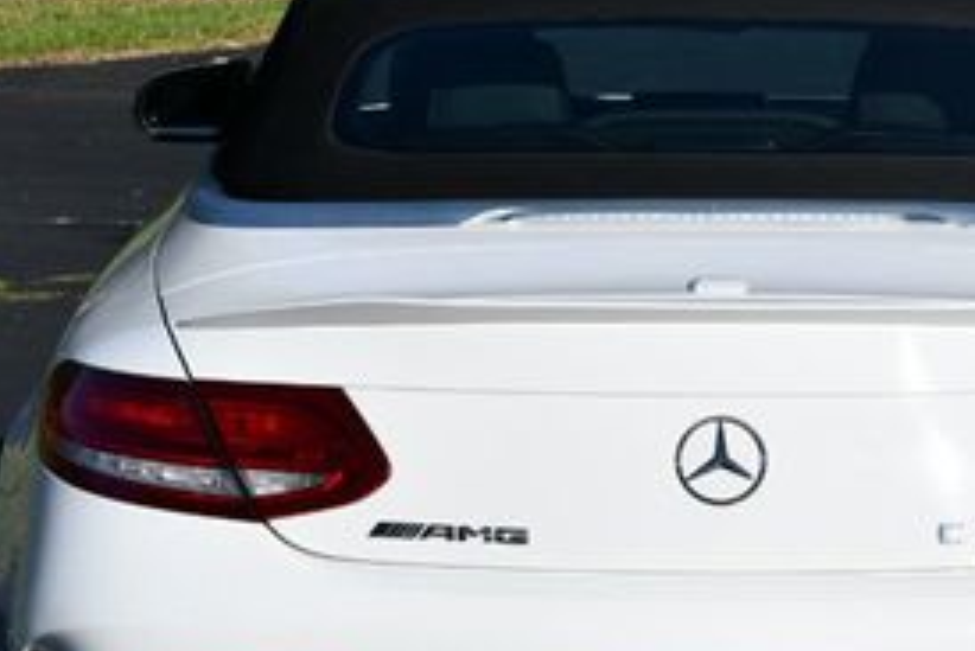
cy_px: 363
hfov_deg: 14.6
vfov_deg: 9.8
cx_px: 712
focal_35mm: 140
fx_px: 3794
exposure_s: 1/400
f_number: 10
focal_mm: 40
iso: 100
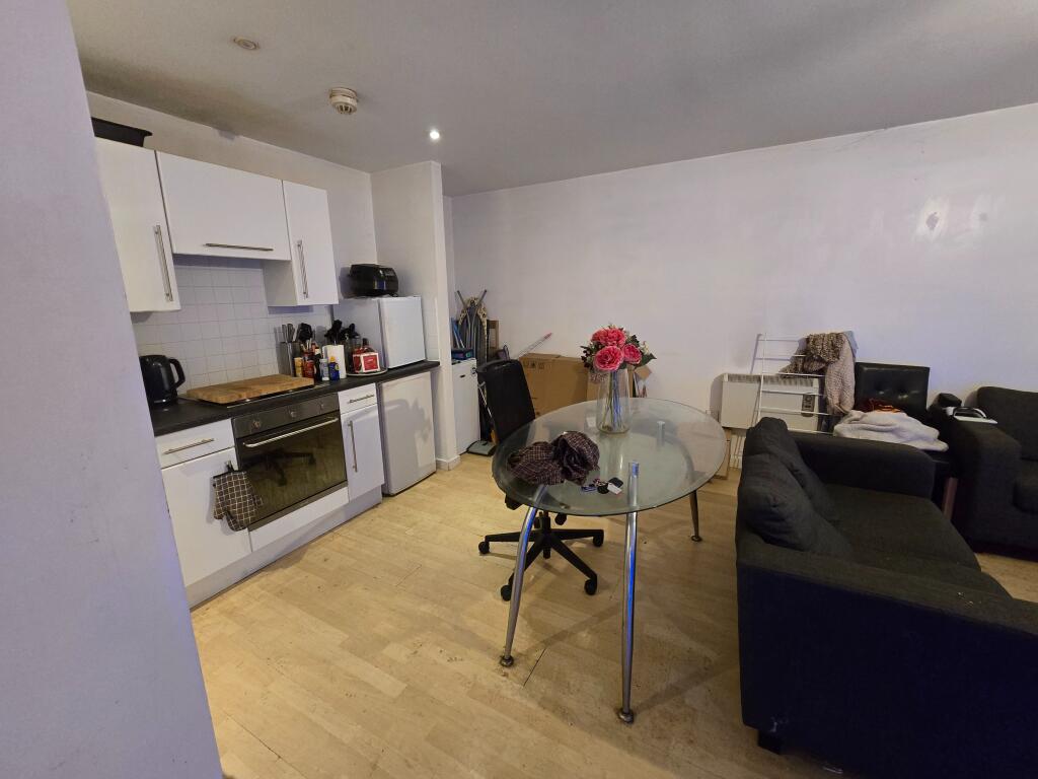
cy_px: 390
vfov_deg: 89.9
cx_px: 519
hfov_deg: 106.2
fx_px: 390
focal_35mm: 13
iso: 1000
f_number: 2.2
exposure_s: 1/51
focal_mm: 2.2
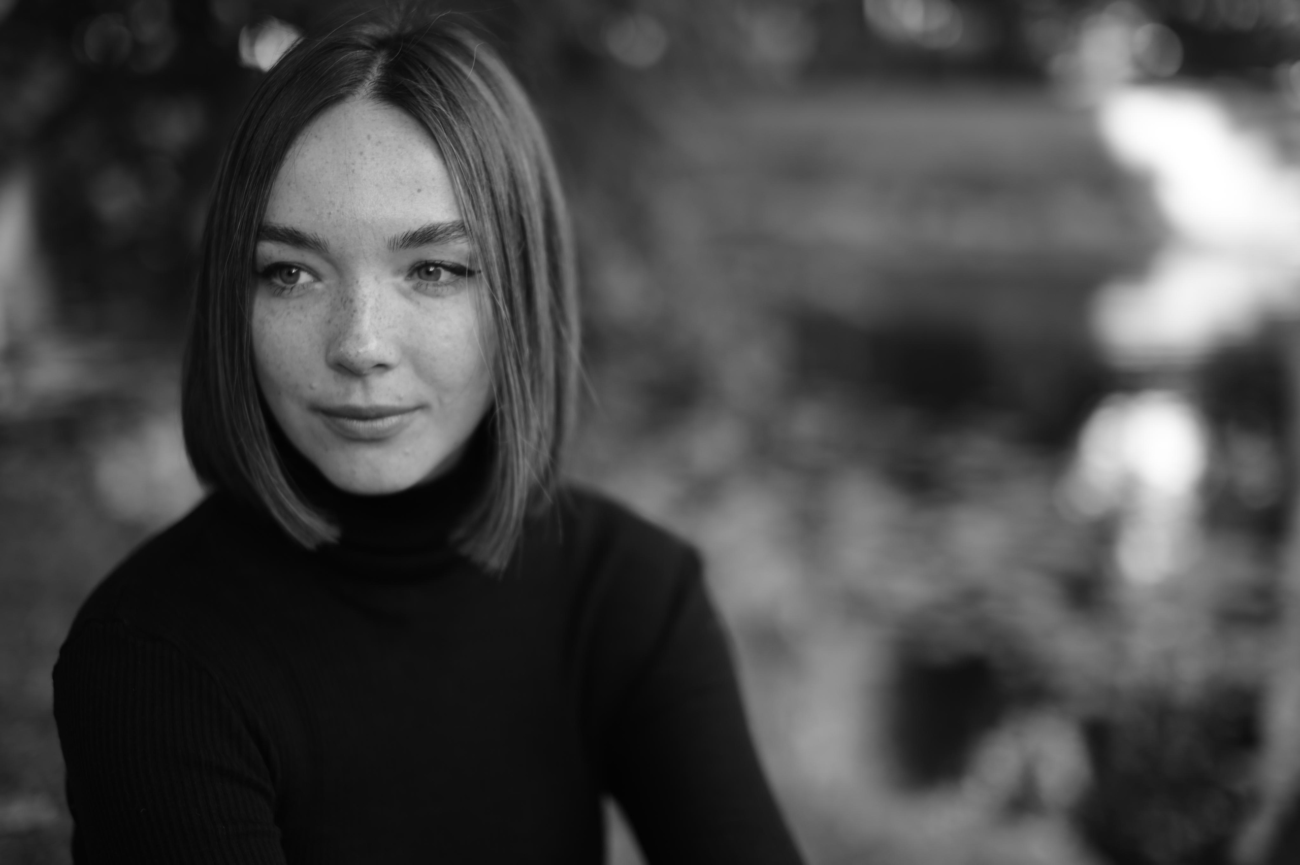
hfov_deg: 39.6
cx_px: 650
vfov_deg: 27.0
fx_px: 1805
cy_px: 432
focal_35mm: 50
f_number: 1.4
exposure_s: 1/250
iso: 100
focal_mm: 50
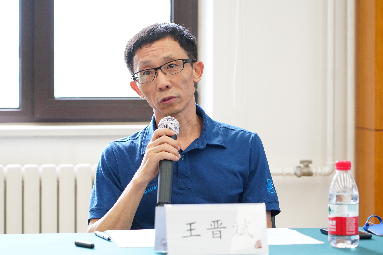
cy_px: 128
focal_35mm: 124
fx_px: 1319
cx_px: 192
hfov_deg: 16.5
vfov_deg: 11.1
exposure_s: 1/80
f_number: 4
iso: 1600
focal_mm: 83
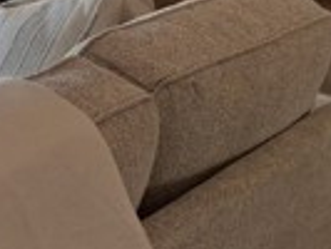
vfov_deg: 12.1
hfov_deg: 13.1
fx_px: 1148
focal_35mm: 120
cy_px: -52
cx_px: -423
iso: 32
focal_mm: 4.69
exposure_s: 1/218
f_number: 1.8
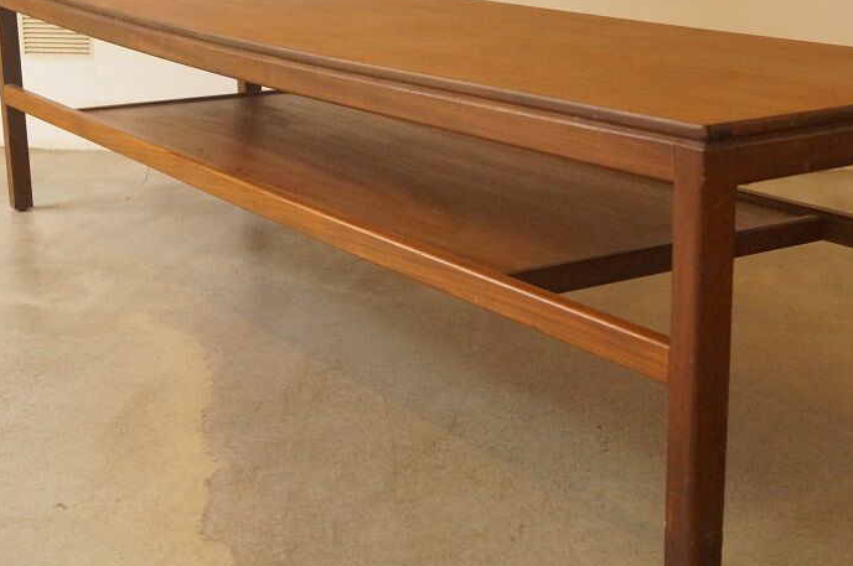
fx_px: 1420
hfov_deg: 33.3
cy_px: 272
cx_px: 525
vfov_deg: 22.6
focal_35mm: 60
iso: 3200
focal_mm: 28
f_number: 6.3
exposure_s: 1/60
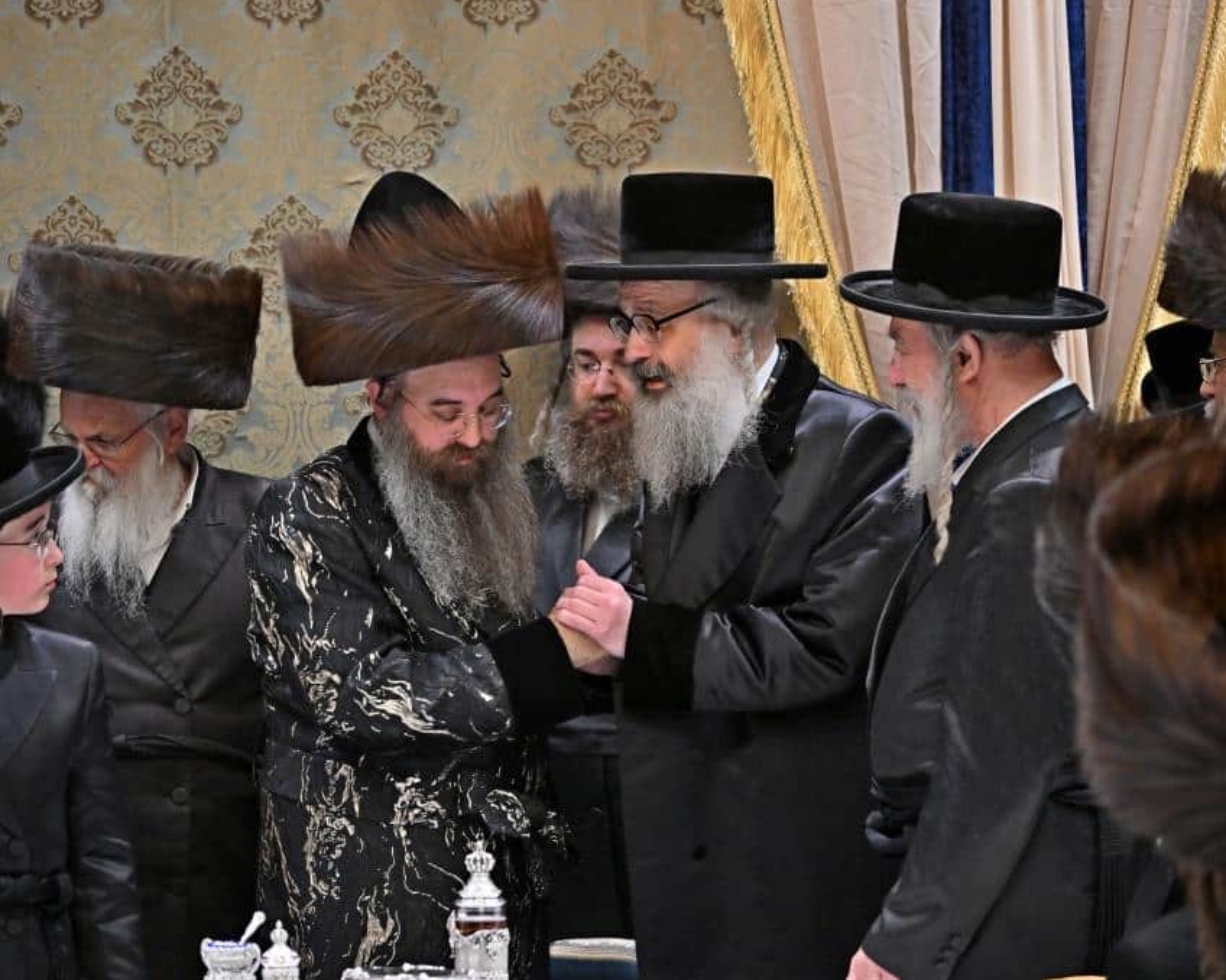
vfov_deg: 11.3
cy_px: 488
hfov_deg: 14.2
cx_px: 625
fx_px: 4934
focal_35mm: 136
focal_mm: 120
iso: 1250
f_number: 4
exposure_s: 1/200
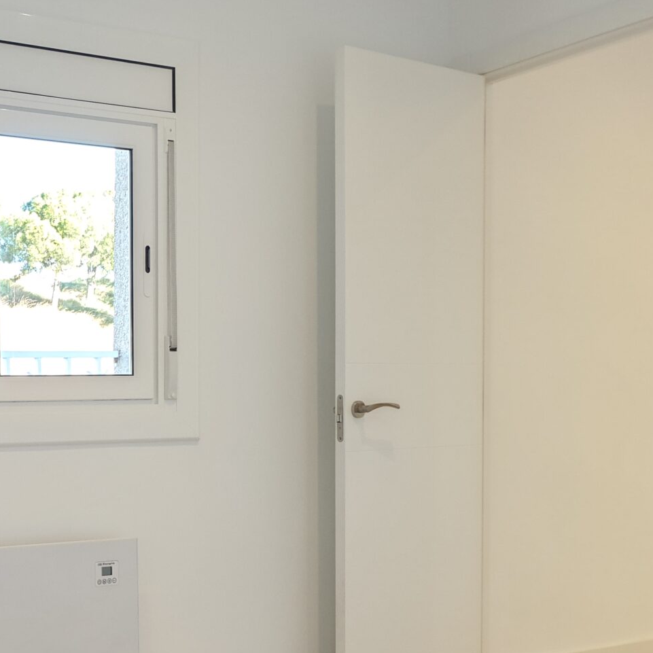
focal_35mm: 49
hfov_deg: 31.8
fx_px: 1046
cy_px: 455
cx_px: -13
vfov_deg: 34.2
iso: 160
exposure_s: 1/50
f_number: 2.4
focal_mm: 4.3
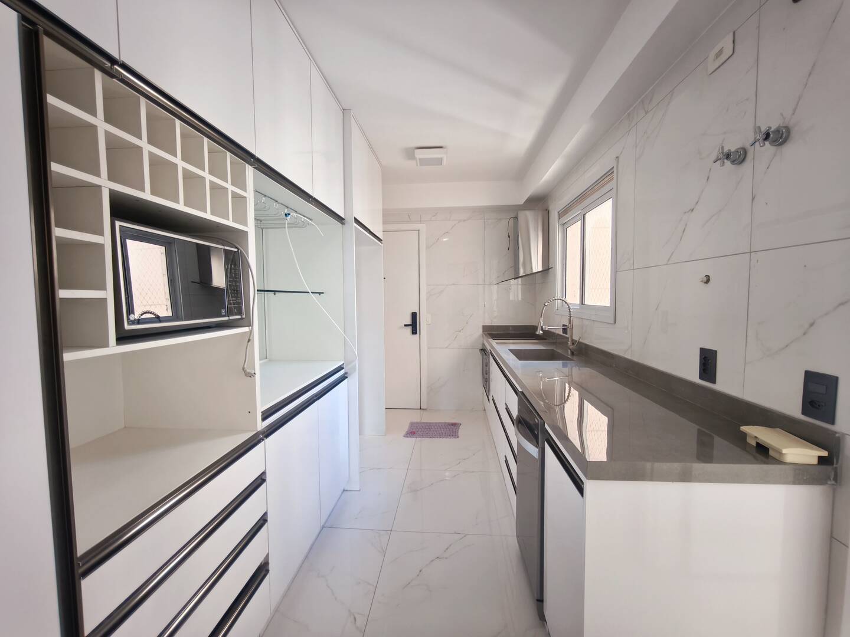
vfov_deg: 81.7
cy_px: 318
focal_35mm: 15
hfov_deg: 98.2
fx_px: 368
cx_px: 425
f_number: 2.2
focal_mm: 1.91
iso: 200
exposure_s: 1/40
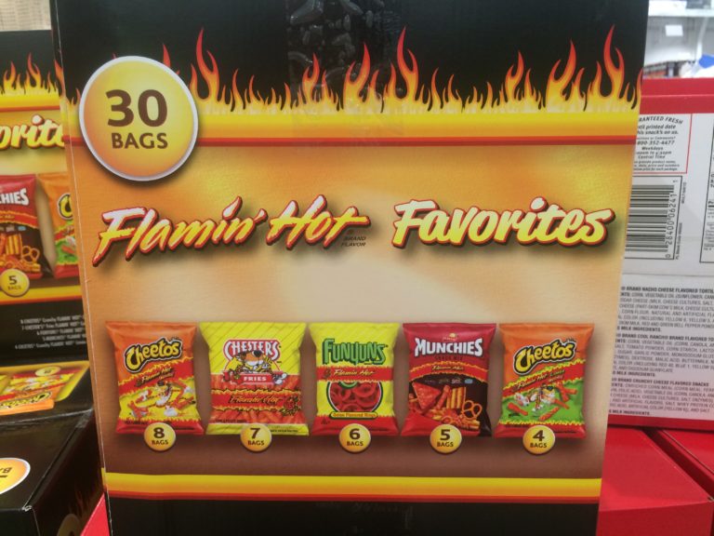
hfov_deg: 61.7
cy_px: 268
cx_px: 357
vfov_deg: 48.2
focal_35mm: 29
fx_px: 598
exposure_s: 1/30
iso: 125
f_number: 2.2
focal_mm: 4.15
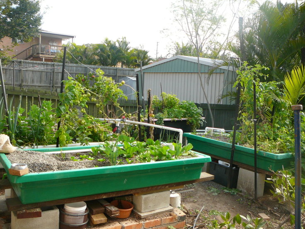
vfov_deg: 40.7
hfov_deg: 52.6
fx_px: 308
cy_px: 114
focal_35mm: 35
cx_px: 152
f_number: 2.8
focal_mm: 5.2
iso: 80
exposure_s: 1/200
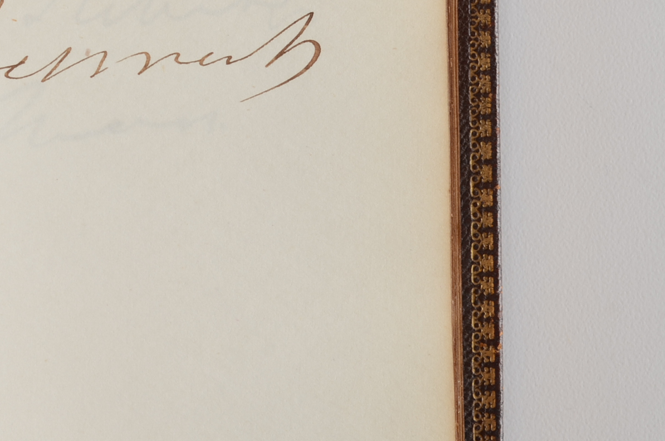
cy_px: 61
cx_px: 60
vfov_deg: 10.5
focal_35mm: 130
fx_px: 2397
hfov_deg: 15.6
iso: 100
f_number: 9
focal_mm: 42
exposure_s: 1/100
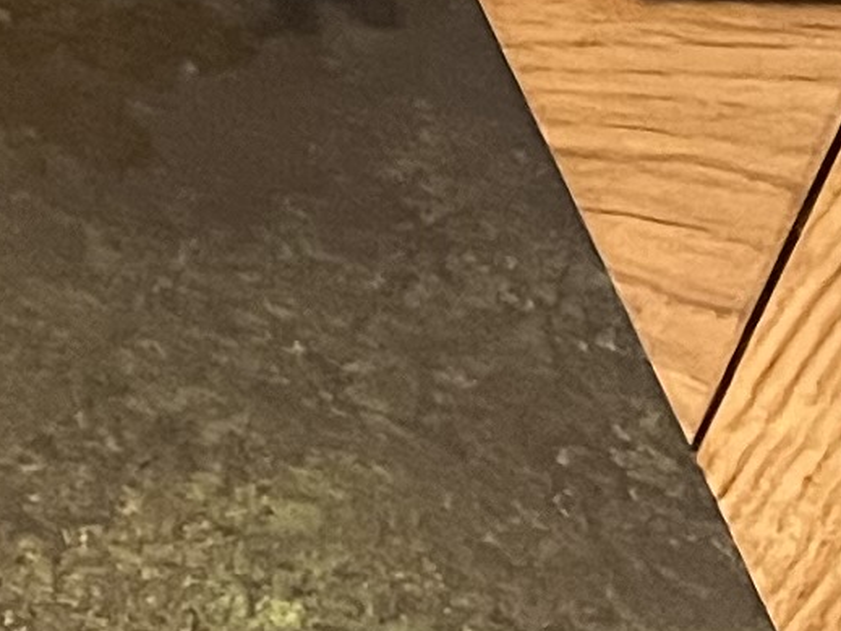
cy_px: -243
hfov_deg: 7.5
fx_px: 4906
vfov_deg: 7.3
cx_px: -2329
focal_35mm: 202
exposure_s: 1/25
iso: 500
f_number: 1.6
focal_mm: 5.1
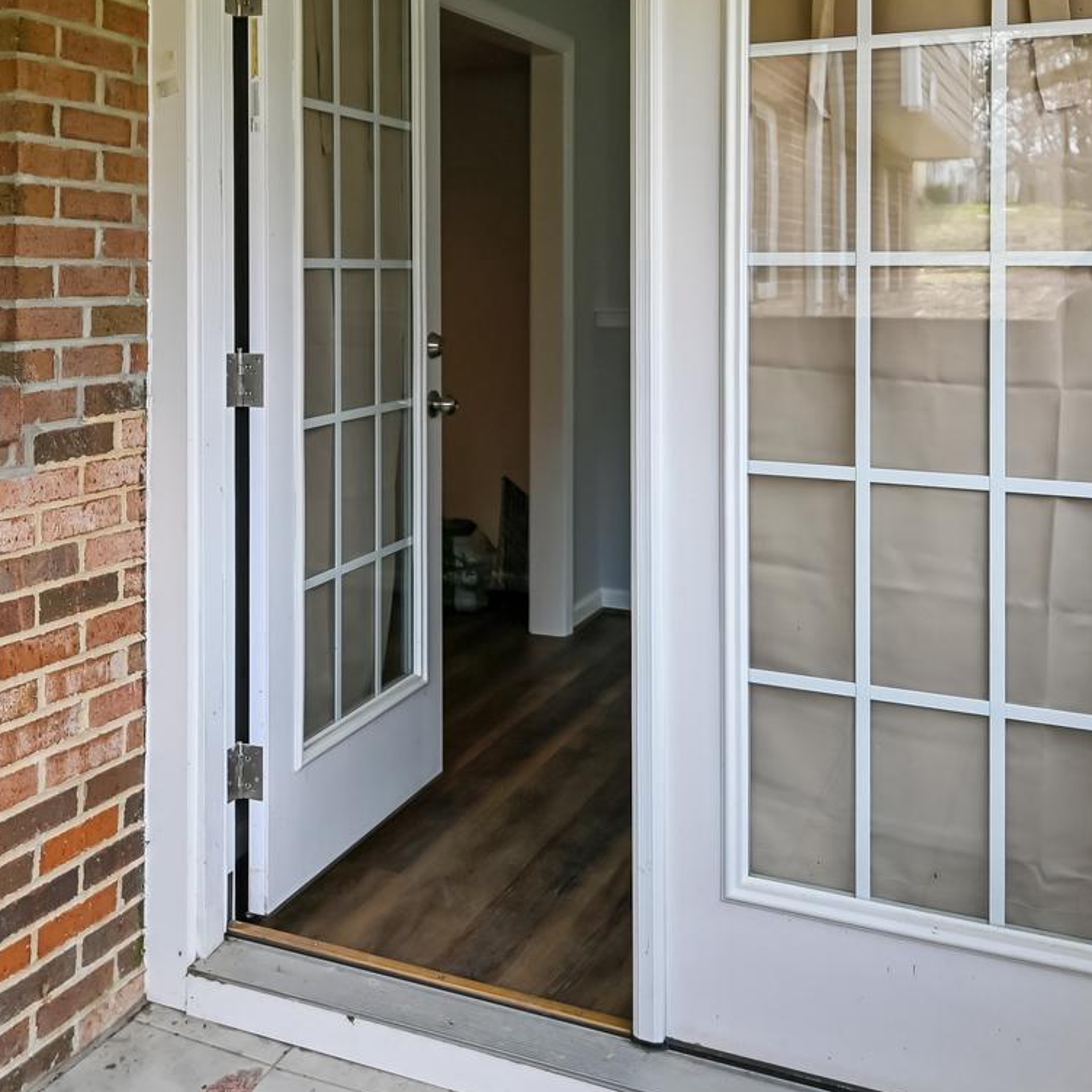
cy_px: 250
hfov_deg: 44.8
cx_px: 455
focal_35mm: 37
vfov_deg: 43.2
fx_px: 1321
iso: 250
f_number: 4
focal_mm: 16
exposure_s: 1/250
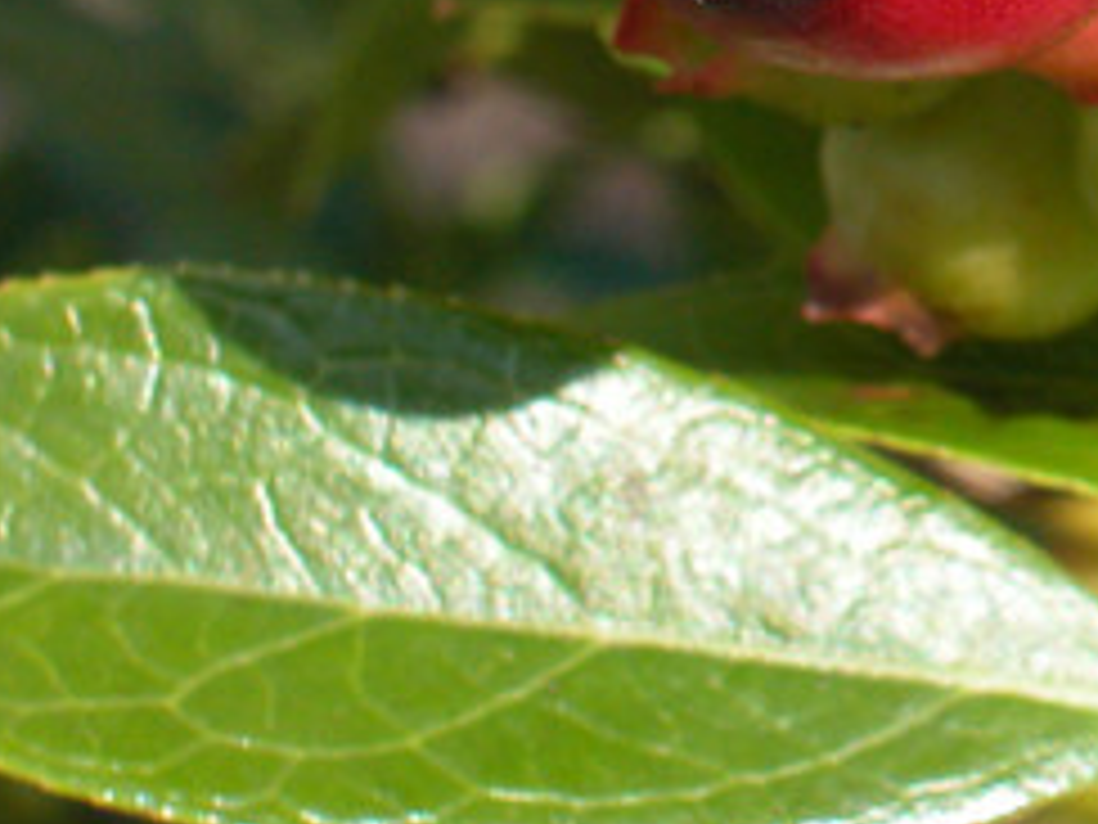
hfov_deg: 7.0
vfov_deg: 5.3
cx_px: 1521
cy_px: -333
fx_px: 8850
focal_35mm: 279
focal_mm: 21.4
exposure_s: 1/186
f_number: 7.6
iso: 100
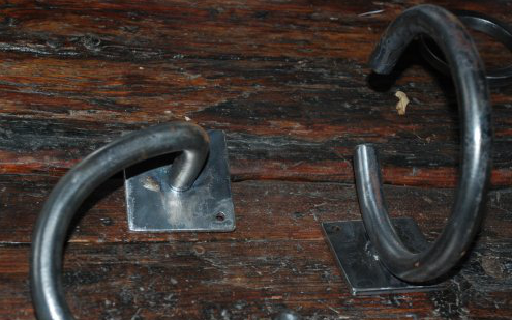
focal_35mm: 99
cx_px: 231
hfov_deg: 21.0
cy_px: 215
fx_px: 1381
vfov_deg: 13.2
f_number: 5
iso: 400
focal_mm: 50
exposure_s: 1/60
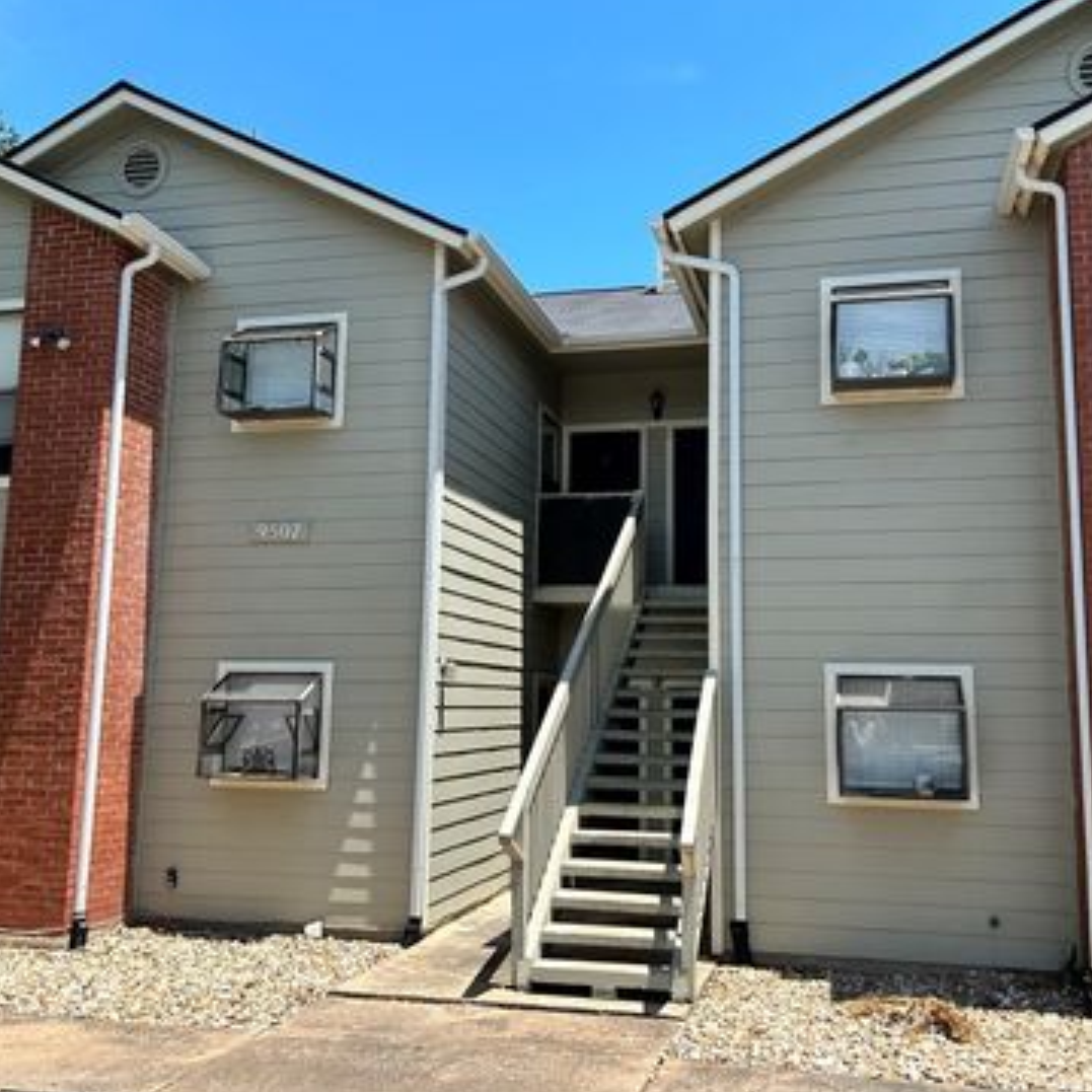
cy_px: 534
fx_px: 1142
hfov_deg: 51.0
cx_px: 602
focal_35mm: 32
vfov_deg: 51.1
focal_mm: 5.7
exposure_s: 1/2353
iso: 50
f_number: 1.5
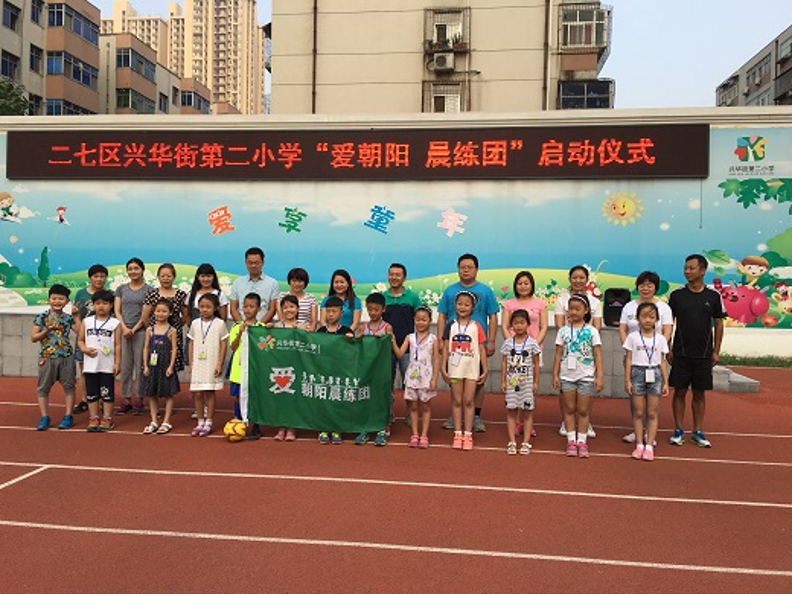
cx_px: 396
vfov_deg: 48.2
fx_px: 664
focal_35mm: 29
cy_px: 297
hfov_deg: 61.7
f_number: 2.2
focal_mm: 4.15
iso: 25
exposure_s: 1/422
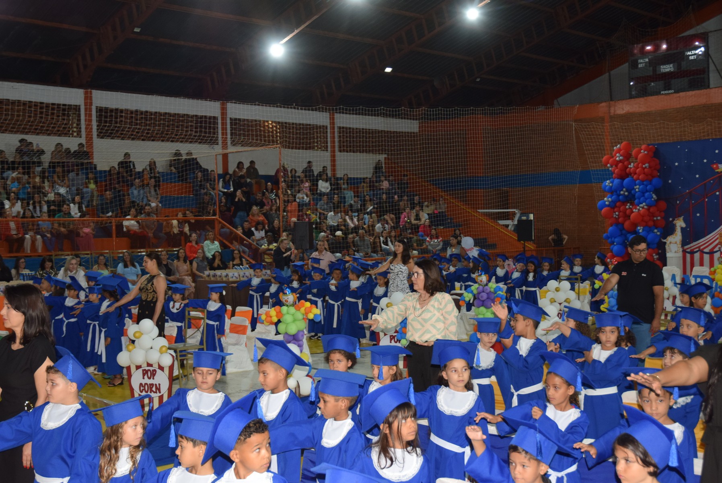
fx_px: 873
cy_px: 242
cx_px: 361
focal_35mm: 44
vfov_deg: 30.9
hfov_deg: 44.9
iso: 800
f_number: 4
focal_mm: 29
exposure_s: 1/80
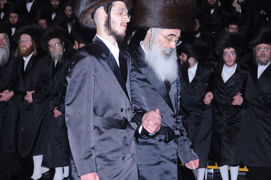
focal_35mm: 110
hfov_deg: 18.6
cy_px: 82
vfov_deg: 12.5
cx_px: 134
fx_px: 828
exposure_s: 1/200
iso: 250
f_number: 5
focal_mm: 60
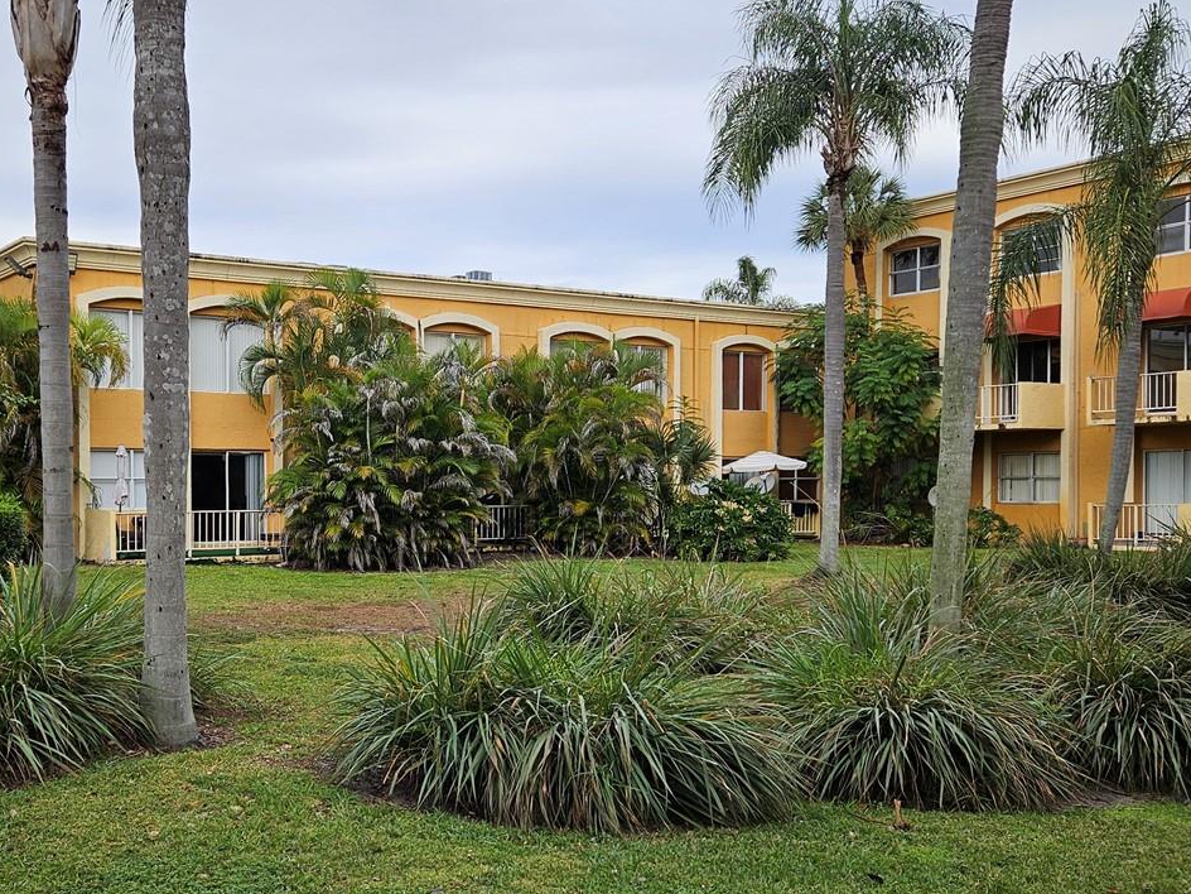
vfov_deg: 36.8
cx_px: 437
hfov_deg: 47.4
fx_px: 1342
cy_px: 508
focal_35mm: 39
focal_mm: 5.4
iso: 25
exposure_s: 1/885
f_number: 1.8
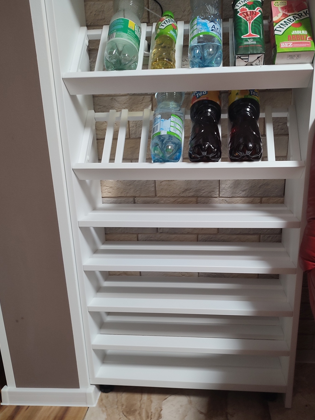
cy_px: 238
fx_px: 340
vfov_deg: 63.2
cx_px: 180
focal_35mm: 28
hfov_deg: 49.6
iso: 710
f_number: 1.89
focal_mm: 5.89
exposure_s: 1/25
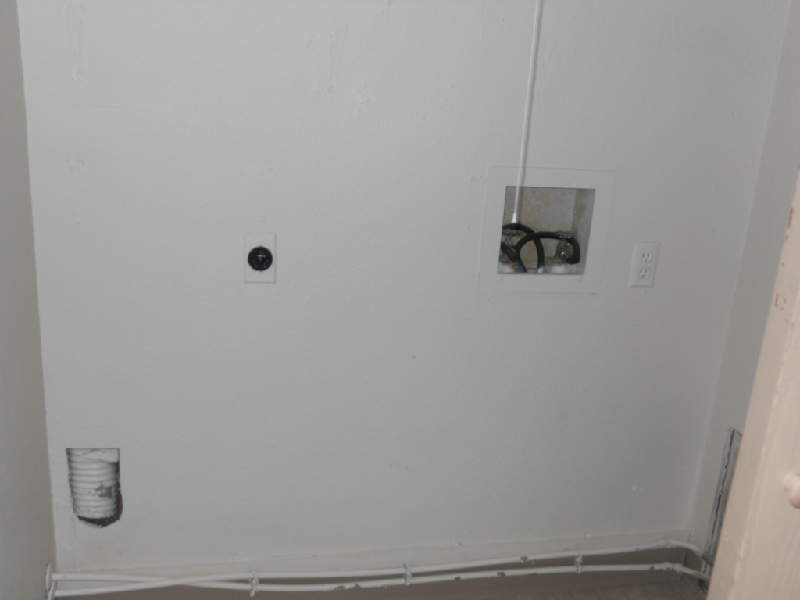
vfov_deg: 44.2
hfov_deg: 56.8
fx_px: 740
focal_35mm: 32
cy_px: 300
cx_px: 400
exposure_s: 1/25
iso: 80
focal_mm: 5.7
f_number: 2.8
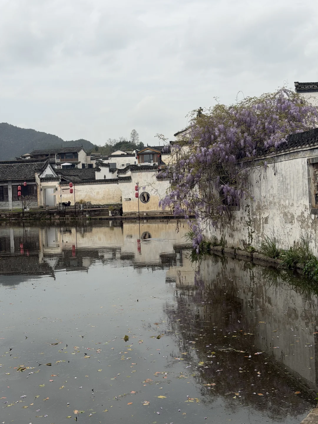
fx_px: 588
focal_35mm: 48
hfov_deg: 30.3
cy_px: 212
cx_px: 159
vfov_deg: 39.7
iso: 64
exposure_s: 1/4878
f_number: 1.78
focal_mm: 6.76
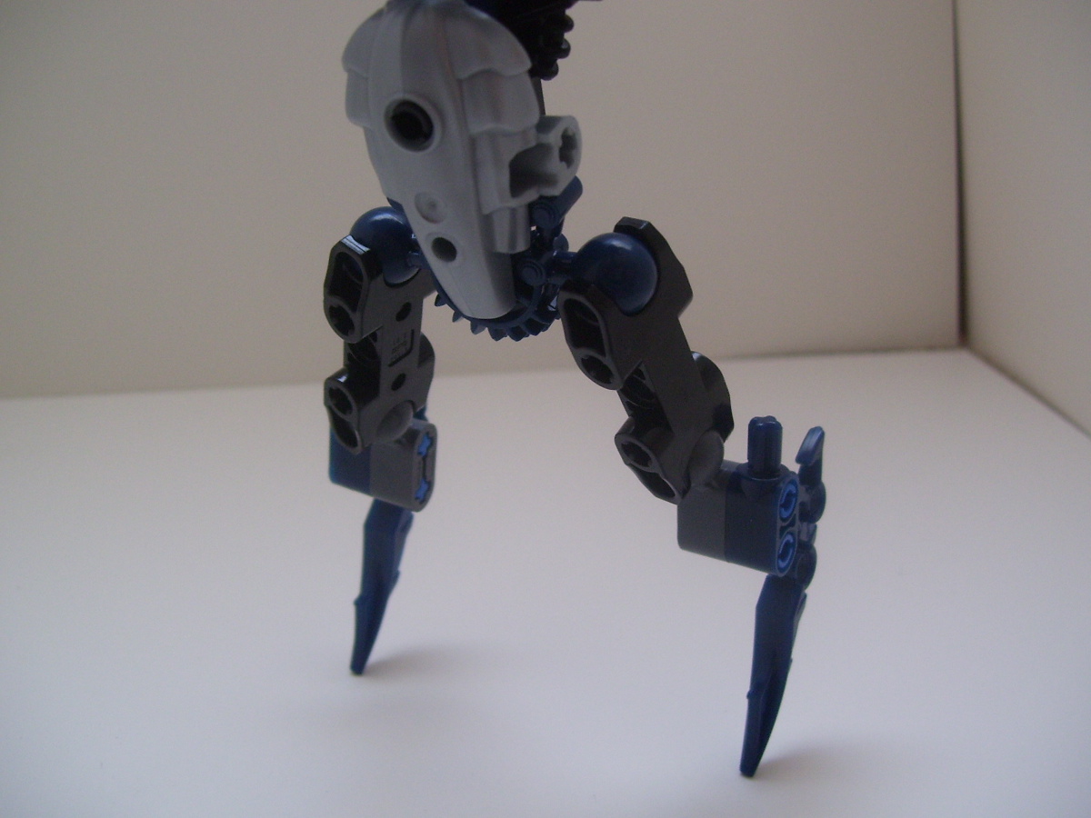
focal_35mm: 36
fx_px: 1135
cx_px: 546
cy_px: 409
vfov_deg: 39.7
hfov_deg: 51.4
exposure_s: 1/15
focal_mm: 6
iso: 160
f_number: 2.7
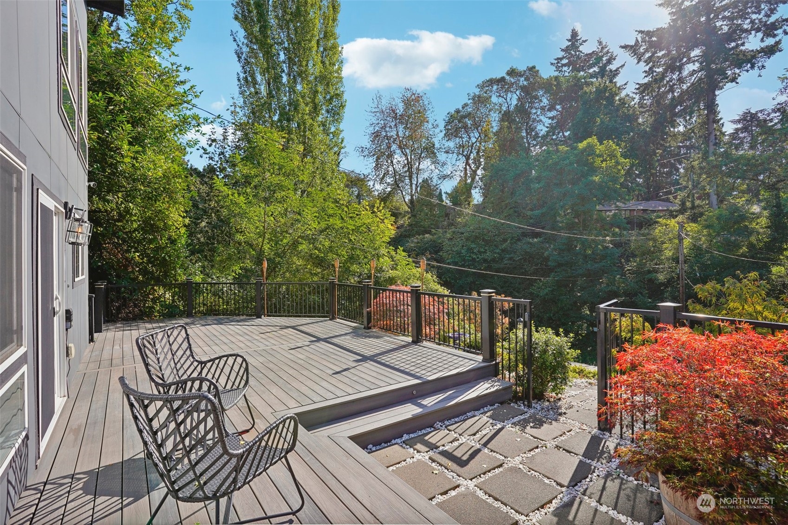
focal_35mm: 17
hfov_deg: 93.3
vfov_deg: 70.4
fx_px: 372
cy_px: 262
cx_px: 394
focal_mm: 17
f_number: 8
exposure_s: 1/125
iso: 100
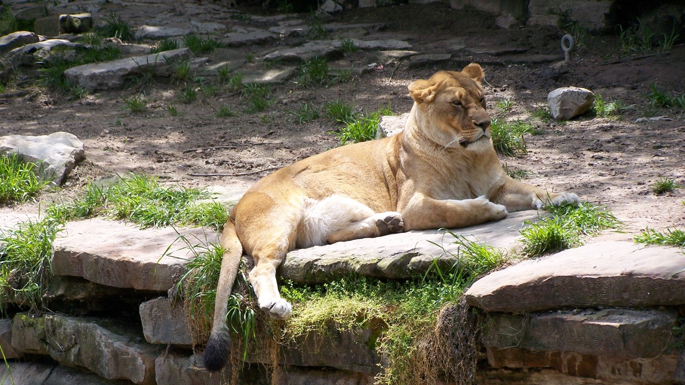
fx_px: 3160
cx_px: 343
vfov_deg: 7.0
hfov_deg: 12.4
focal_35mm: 174
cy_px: 239
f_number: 3.2
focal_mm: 26.4
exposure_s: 1/500
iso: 80
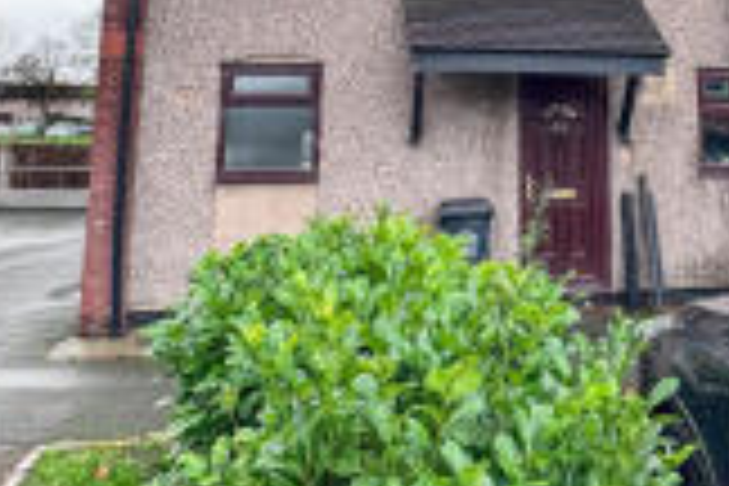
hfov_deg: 49.7
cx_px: 493
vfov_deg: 32.5
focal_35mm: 38
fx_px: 769
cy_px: 11
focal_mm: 2.22
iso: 40
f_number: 2.2
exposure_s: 1/250
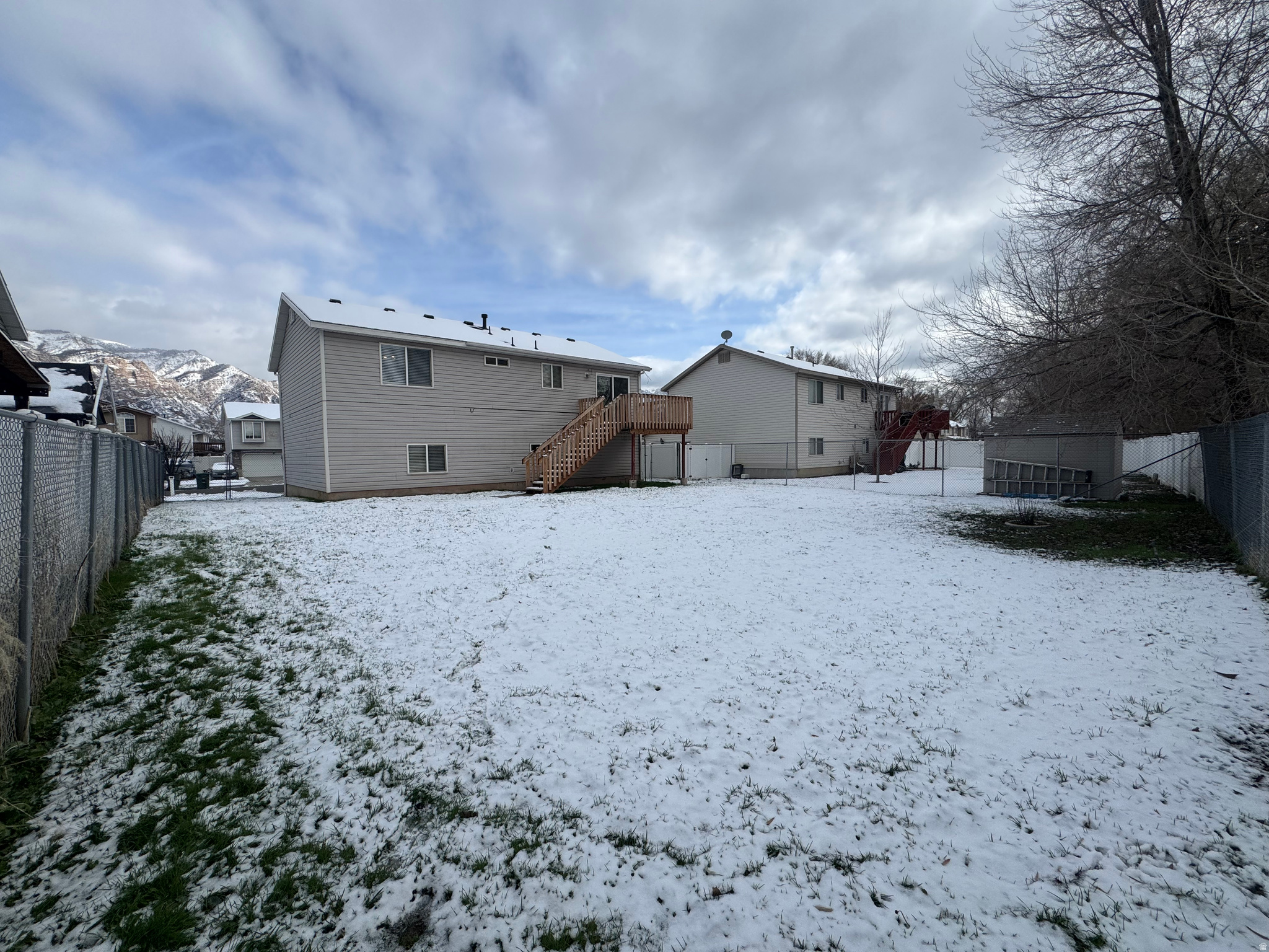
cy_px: 476
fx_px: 513
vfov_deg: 85.7
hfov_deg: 102.1
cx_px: 634
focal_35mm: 14
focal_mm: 2.22
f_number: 2.2
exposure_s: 1/2874
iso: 50
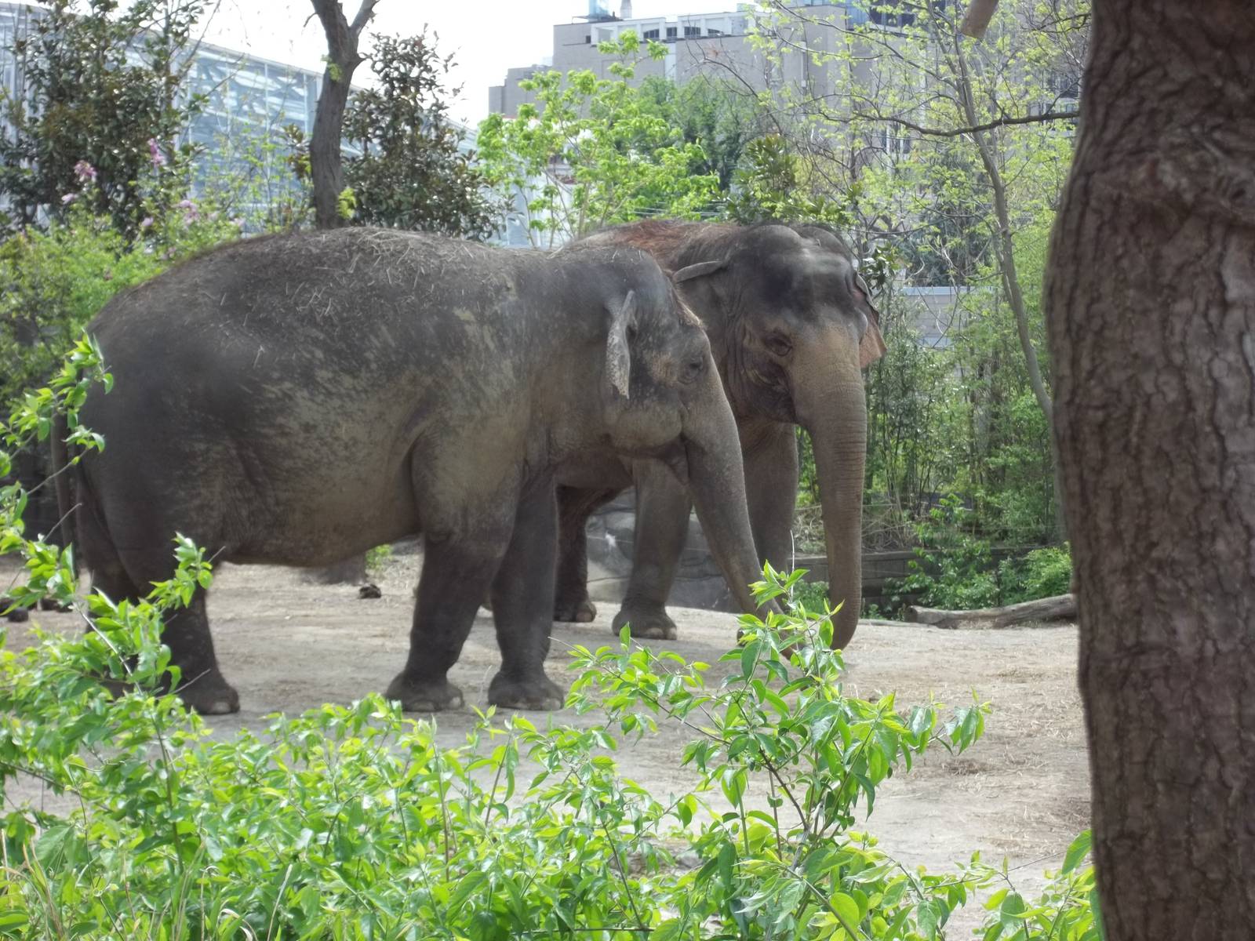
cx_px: 628
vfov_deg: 15.4
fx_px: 3480
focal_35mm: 96
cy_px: 470
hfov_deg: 20.4
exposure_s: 1/125
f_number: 5.2
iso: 64
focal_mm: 17.1
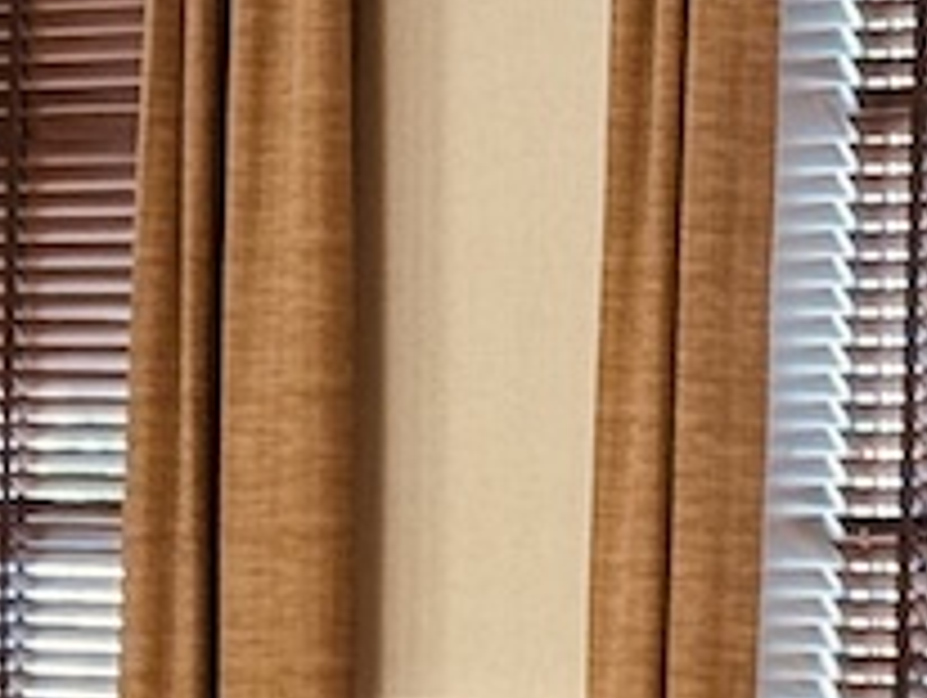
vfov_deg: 5.3
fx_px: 7480
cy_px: 1144
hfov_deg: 6.9
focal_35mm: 279
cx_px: -864
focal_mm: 6.76
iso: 200
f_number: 1.78
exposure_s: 1/60
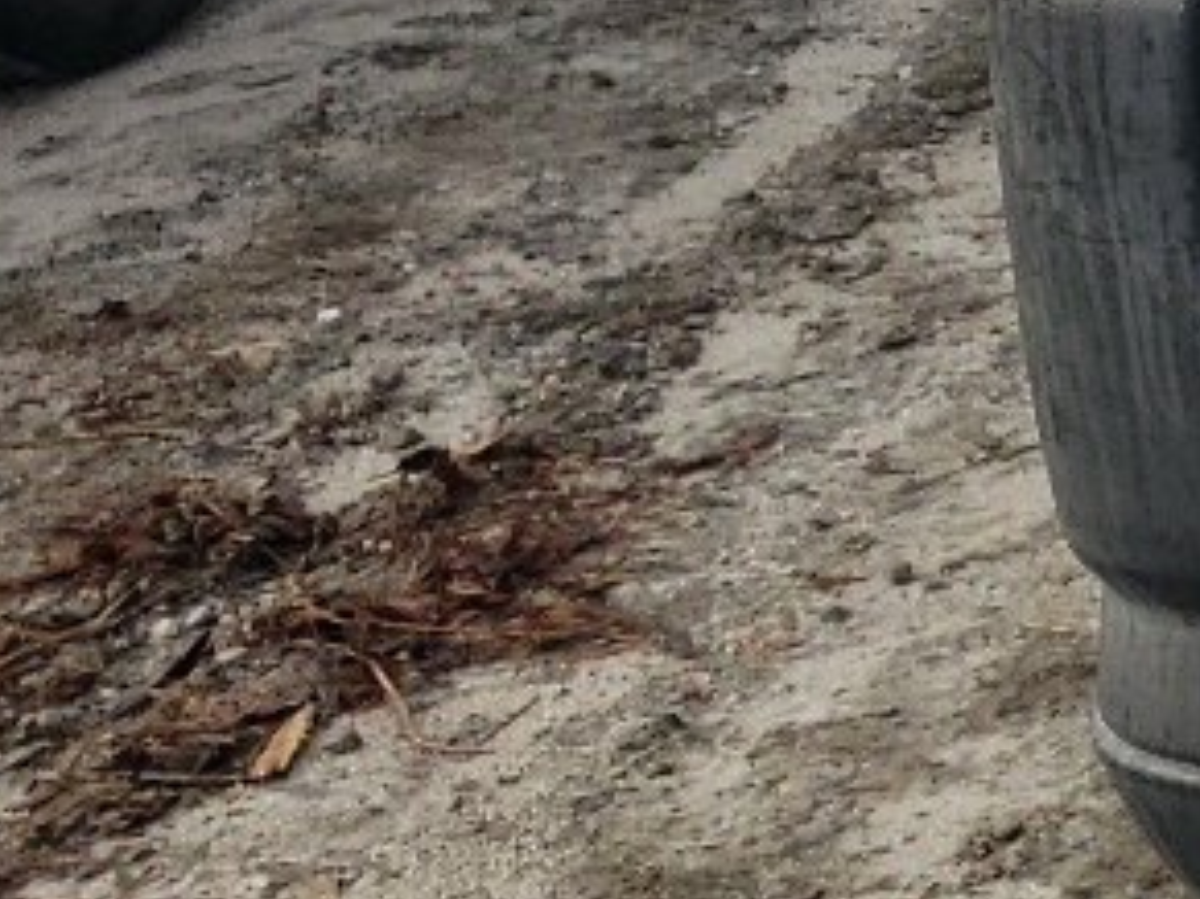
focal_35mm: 143
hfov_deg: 11.1
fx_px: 4955
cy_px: -515
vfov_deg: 10.0
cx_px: 3064
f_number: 1.5
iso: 50
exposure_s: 1/1000
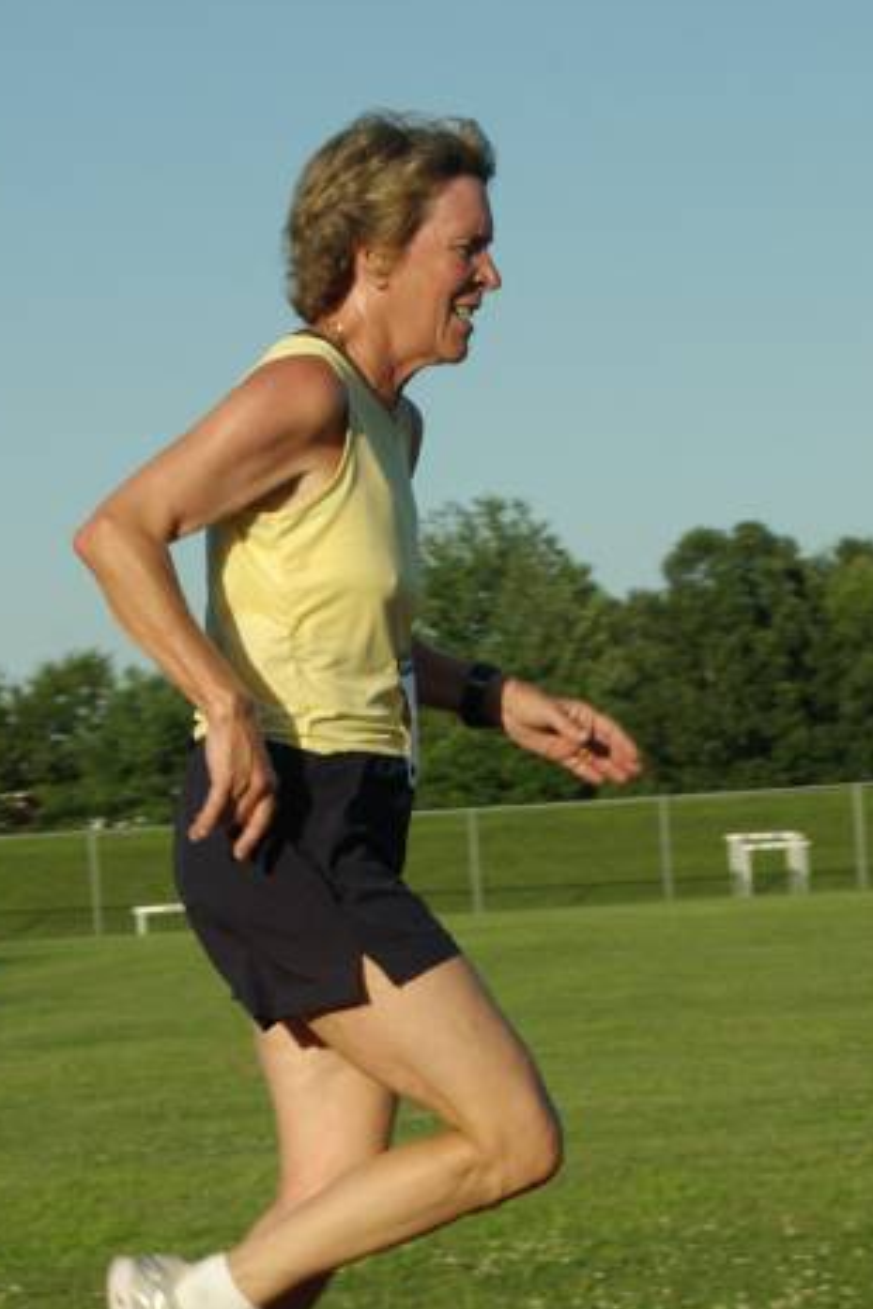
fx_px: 5638
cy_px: 794
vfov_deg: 13.2
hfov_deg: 8.9
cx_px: 352
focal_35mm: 155
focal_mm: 60
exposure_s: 1/350
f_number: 9.5
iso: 200
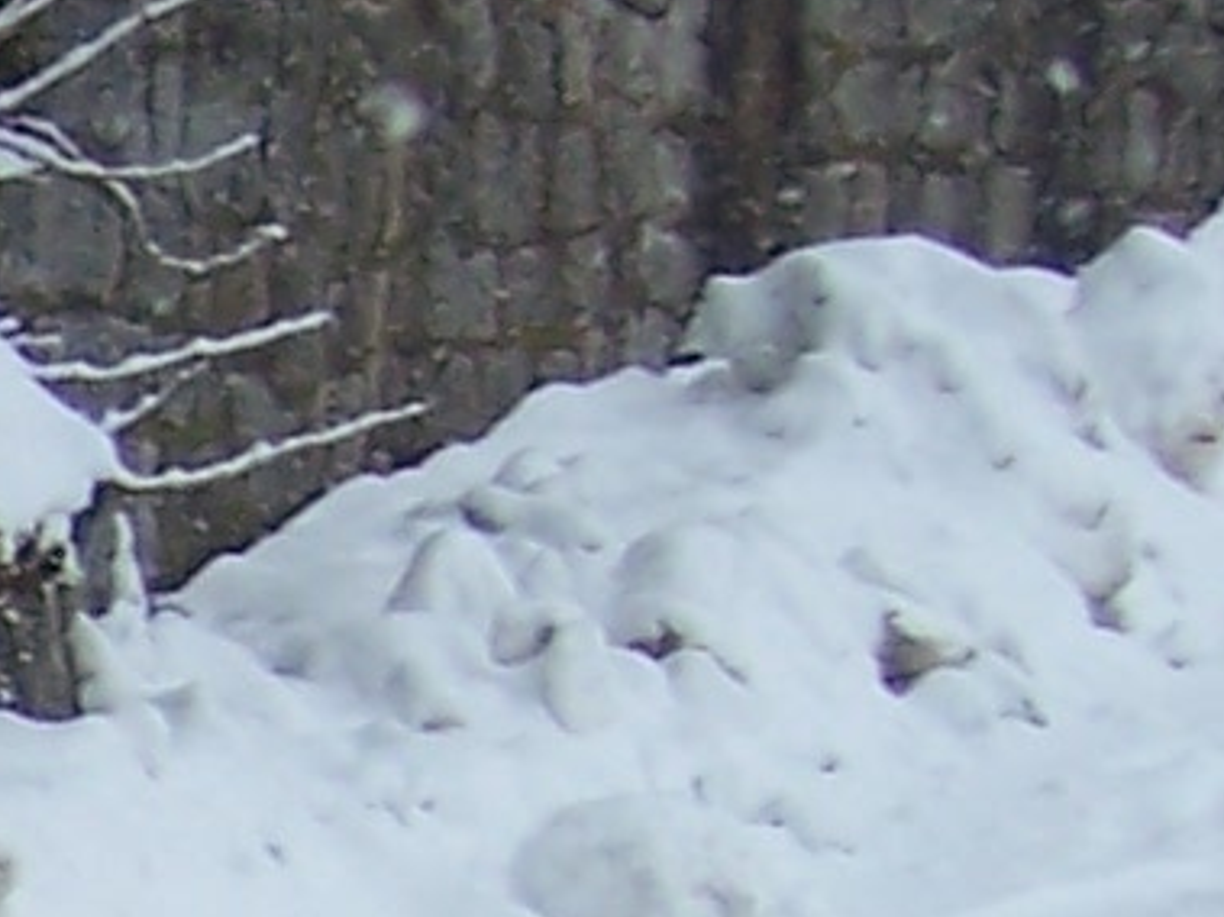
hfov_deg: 7.3
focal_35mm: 245
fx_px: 8660
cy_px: 2086
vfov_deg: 5.9
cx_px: -2316
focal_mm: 6.2
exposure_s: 1/320
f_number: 2.8
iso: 80
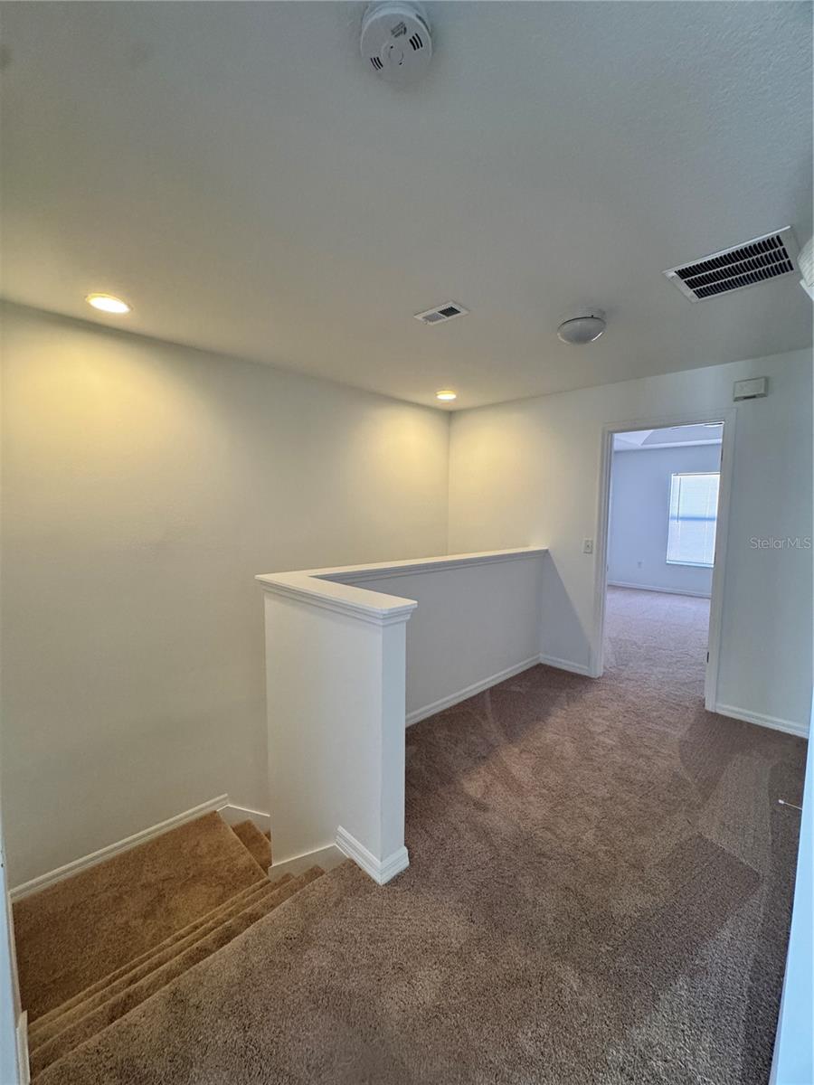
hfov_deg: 85.7
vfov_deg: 102.1
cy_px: 542
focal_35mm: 14
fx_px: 439
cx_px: 407
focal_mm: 2.22
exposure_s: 1/120
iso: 320
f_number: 2.2
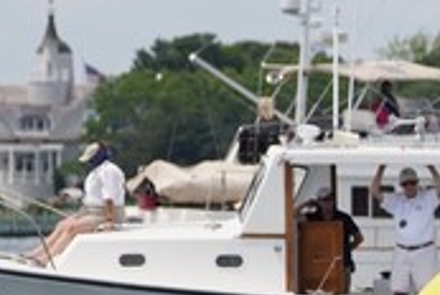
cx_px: 537
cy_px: -24
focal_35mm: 1162
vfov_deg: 1.2
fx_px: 14226
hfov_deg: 1.8
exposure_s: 1/1250
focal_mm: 168
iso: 160
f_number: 5
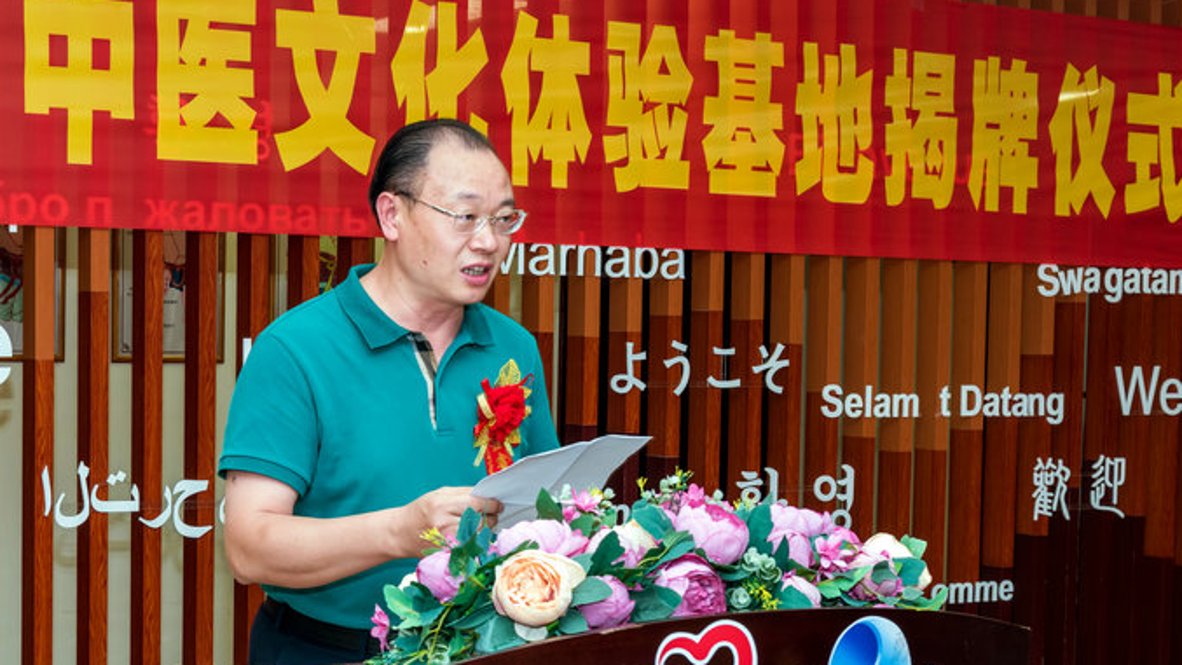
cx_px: 580
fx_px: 1222
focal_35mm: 39
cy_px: 371
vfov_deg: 30.4
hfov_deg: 51.6
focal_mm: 36
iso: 400
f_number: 8
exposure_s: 1/80
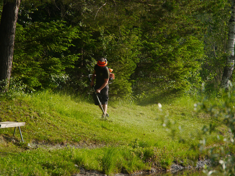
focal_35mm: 300
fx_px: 2037
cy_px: 88
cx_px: 118
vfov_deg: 5.0
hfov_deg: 6.6
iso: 160
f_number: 5.6
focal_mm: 150
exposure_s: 1/320
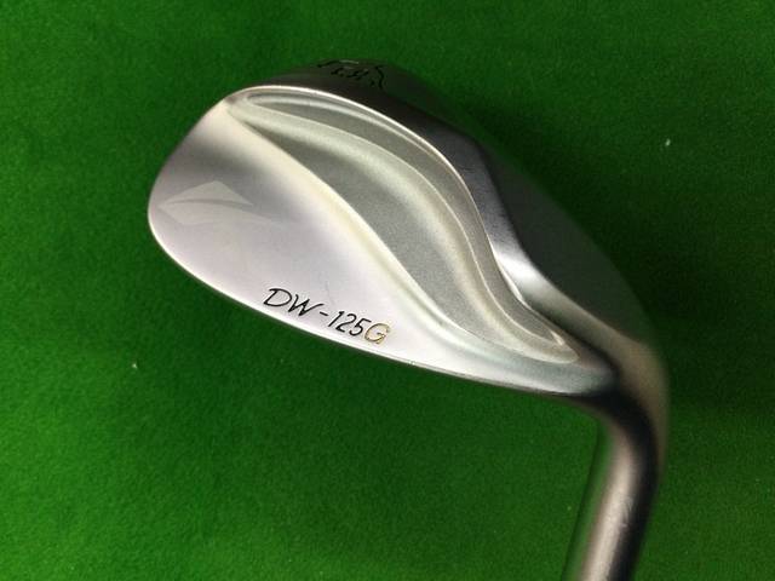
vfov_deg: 45.4
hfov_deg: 58.4
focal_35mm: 31
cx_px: 388
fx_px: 694
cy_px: 290
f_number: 2.4
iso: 64
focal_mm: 3.3
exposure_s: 1/30
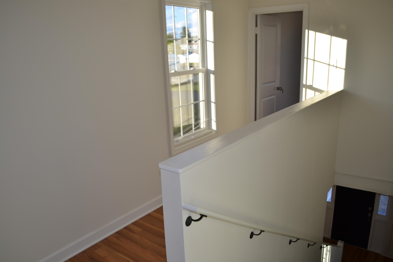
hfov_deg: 67.4
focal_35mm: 27
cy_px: 131
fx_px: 295
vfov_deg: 47.9
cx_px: 196
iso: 100
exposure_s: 1/200
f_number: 4
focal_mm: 18
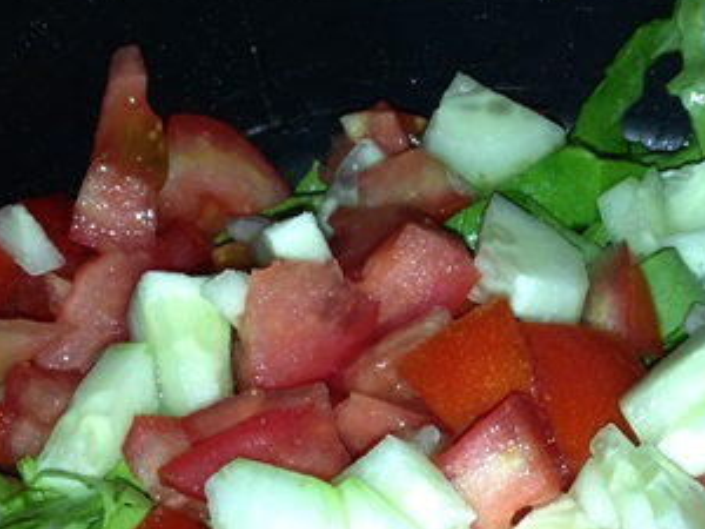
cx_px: 501
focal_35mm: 88
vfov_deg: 16.6
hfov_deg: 22.1
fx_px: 1792
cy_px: 444
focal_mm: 4.13
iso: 50
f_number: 2.4
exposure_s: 1/30
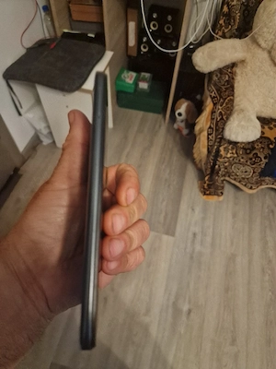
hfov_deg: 58.9
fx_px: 245
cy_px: 184
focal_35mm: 23
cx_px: 138
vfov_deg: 73.9
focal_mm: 6.4
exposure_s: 1/25
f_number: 1.8
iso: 640
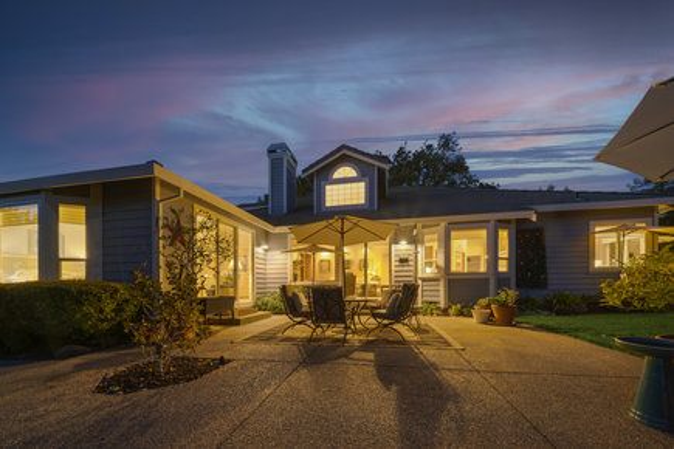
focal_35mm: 12
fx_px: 225
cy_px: 224
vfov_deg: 90.0
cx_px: 337
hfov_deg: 112.6
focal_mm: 12
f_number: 11
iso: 400
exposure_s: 5
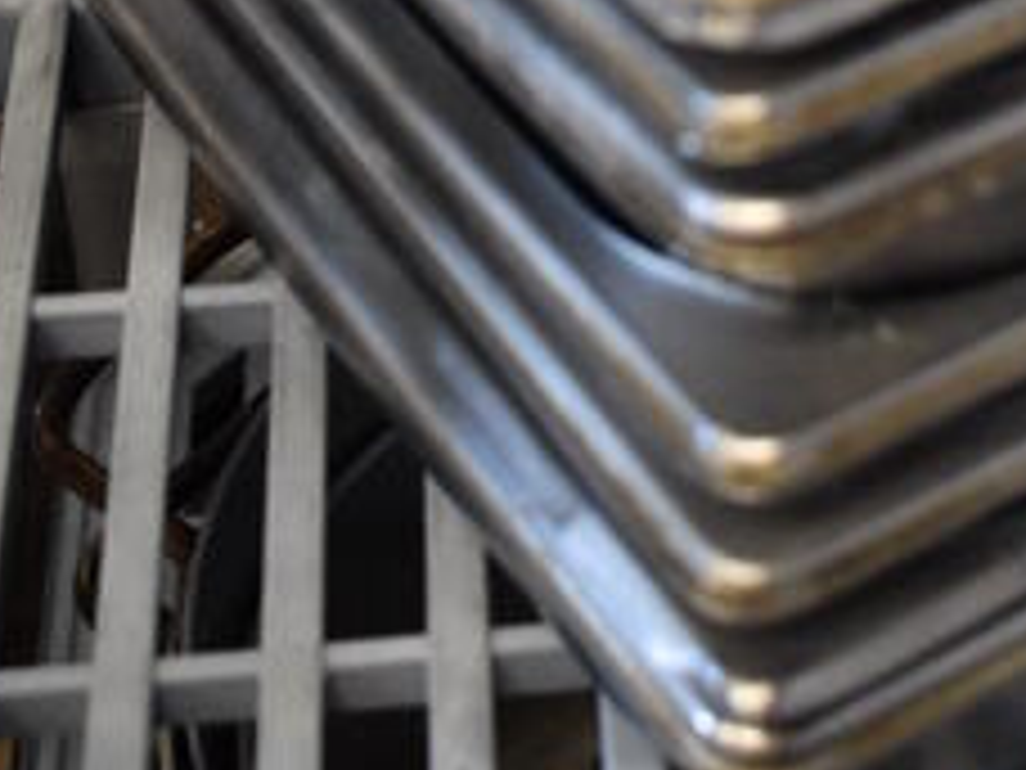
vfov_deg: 13.3
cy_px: -448
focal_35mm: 104
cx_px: 1017
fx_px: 3083
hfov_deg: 18.4
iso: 2000
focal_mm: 18
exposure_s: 1/125
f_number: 3.5
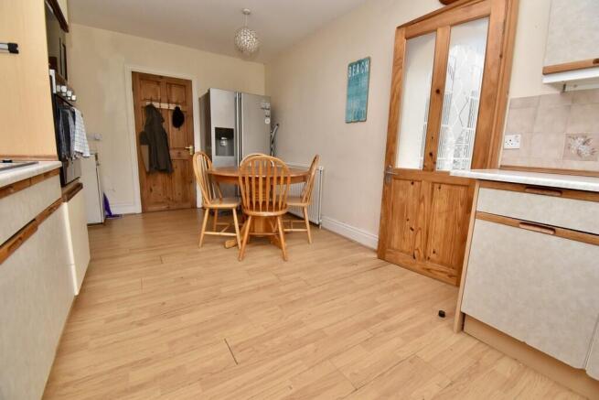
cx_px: 300
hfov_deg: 100.4
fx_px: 250
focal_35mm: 15
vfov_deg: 77.4
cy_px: 200
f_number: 7.1
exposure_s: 1/60
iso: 800
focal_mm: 10
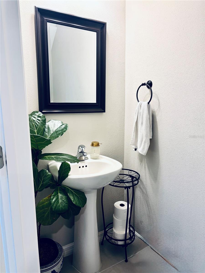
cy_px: 136
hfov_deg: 53.1
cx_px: 102
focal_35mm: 26
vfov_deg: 67.3
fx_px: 205
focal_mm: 5.96
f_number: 1.6
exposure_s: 1/60
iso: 80
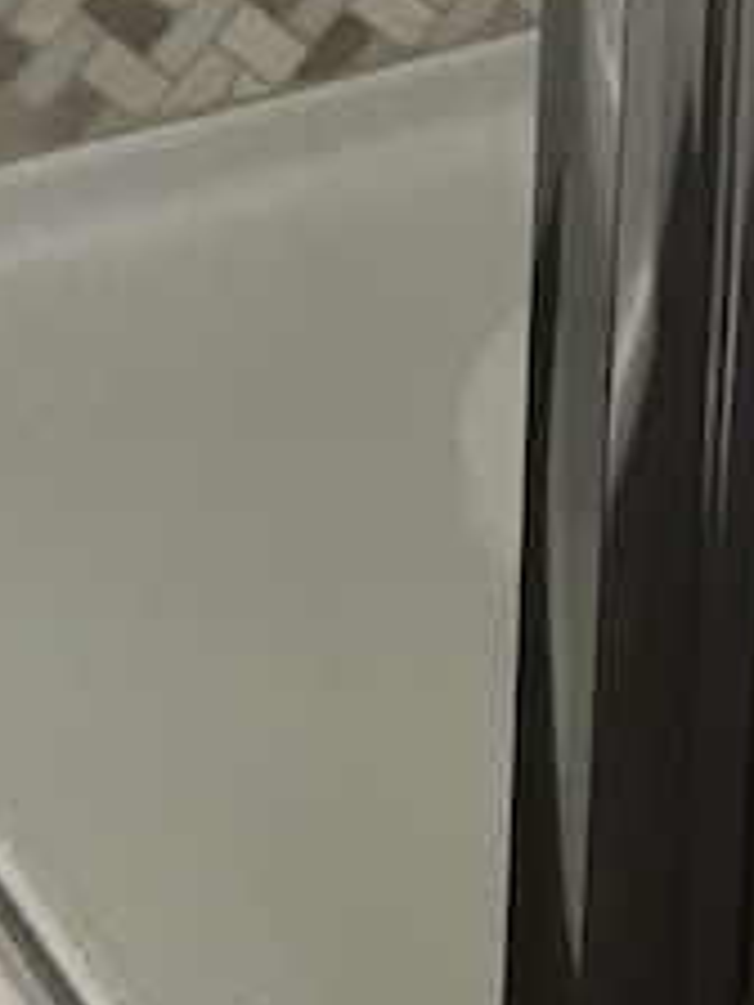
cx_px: -628
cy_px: -1595
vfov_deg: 9.6
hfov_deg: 8.1
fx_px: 5141
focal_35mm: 177
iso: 64
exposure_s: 1/30
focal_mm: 4.15
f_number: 2.2
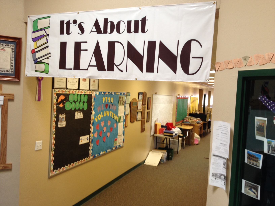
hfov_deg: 52.6
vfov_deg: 40.7
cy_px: 103
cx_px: 138
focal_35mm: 35
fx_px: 278
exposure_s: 1/20
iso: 50
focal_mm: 4.28
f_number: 2.4
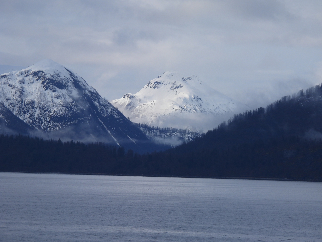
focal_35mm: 300
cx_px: 161
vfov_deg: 5.0
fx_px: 2791
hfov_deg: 6.6
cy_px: 121
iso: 100
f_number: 5
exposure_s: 1/800
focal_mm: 53.5
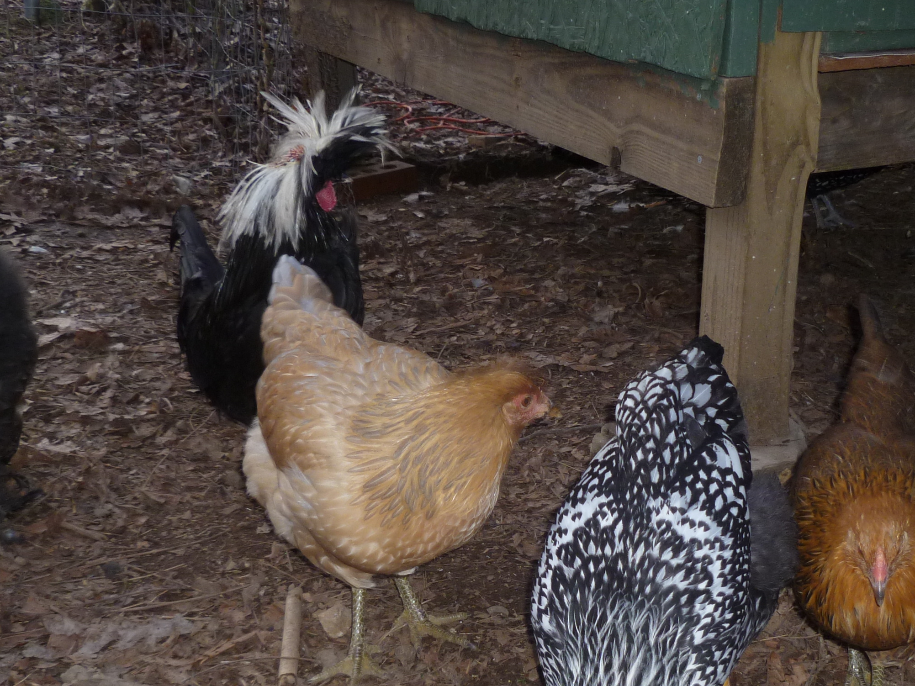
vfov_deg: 28.3
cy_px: 479
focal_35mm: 51
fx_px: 1348
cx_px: 545
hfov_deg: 37.4
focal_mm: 5
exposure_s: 1/30
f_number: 3.3
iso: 100
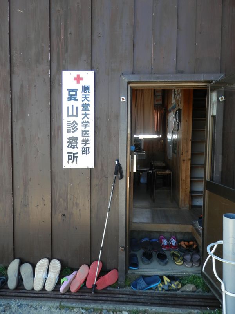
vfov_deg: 69.4
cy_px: 157
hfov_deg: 54.9
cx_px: 118
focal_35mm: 25
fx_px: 226
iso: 80
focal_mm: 4.5
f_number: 3
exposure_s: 1/125
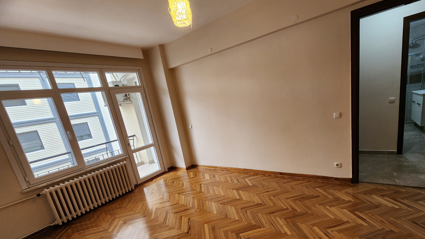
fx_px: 169
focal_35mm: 15
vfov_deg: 69.9
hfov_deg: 102.9
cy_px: 142
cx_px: 223
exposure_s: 1/50
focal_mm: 2.2
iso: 160
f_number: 2.2
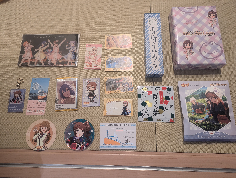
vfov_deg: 56.9
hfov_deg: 71.5
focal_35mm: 24
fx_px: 164
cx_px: 118
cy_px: 89
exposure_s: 1/24
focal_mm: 6.81
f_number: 1.85
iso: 163
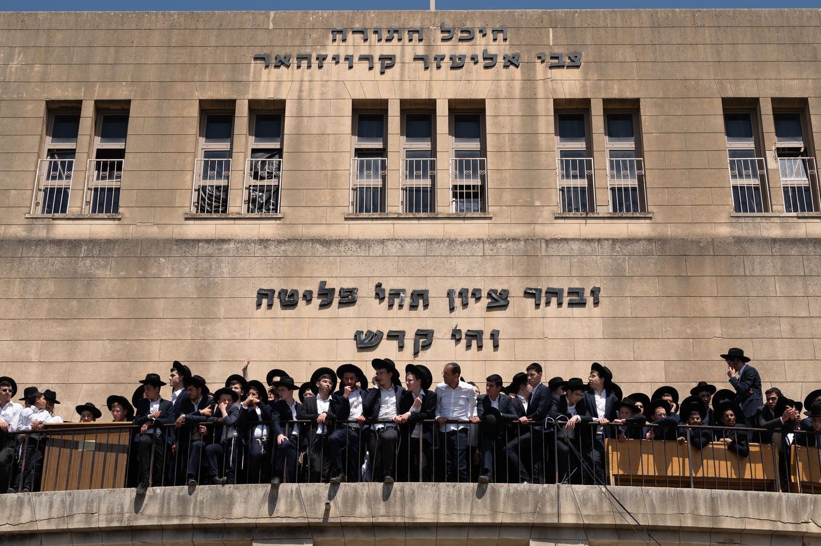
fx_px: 1595
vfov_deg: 19.4
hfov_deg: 28.9
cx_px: 410
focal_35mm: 70
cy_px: 273
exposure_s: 1/500
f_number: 8
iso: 125
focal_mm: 70
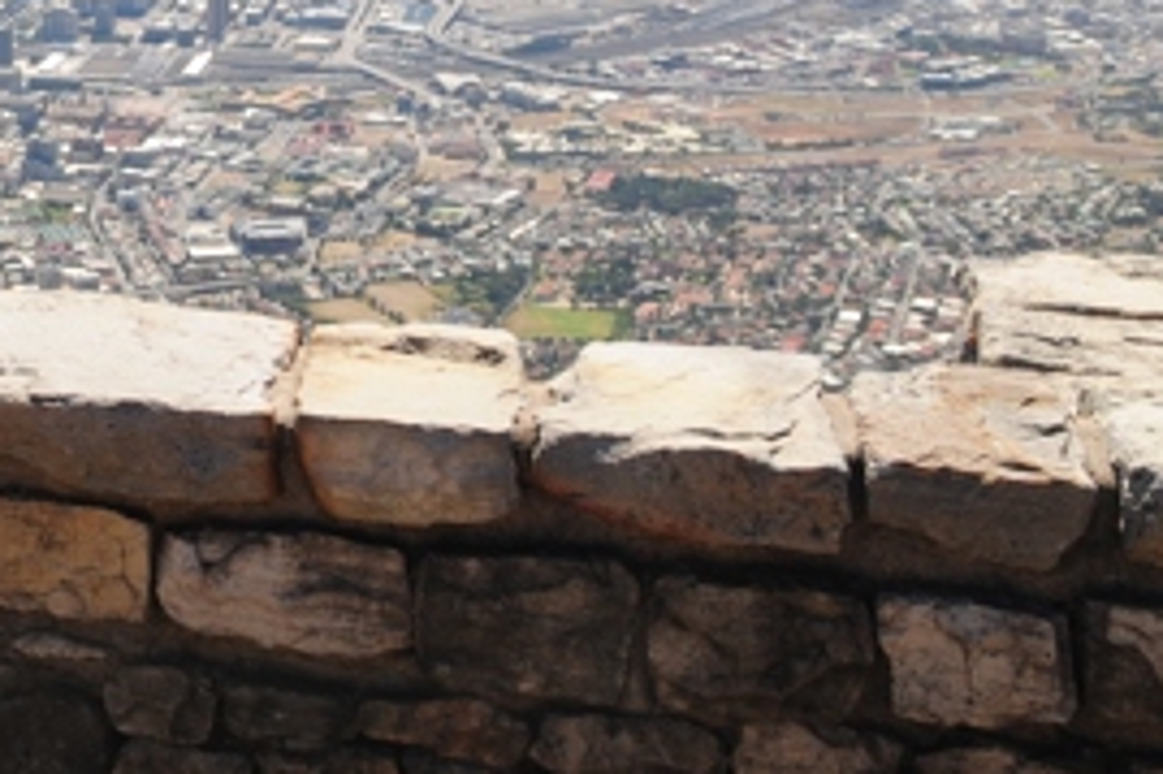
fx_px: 2305
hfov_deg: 26.3
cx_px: -86
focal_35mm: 71
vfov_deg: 17.9
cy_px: -216
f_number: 4.5
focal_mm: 17
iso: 200
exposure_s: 1/1250
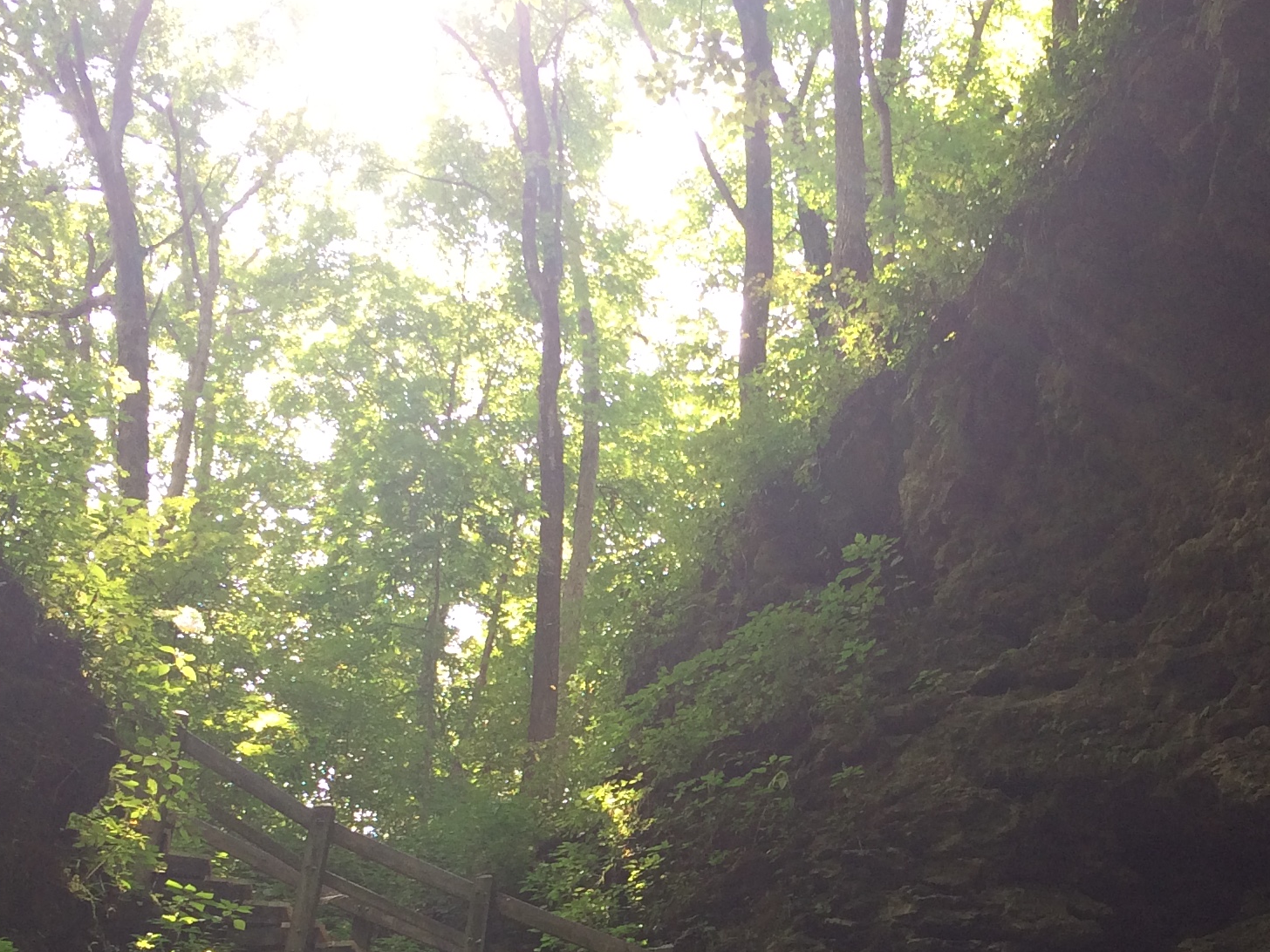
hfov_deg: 29.6
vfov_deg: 22.2
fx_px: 2385
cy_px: 796
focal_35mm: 65
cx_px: 866
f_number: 2.2
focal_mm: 4.15
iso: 40
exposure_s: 1/60
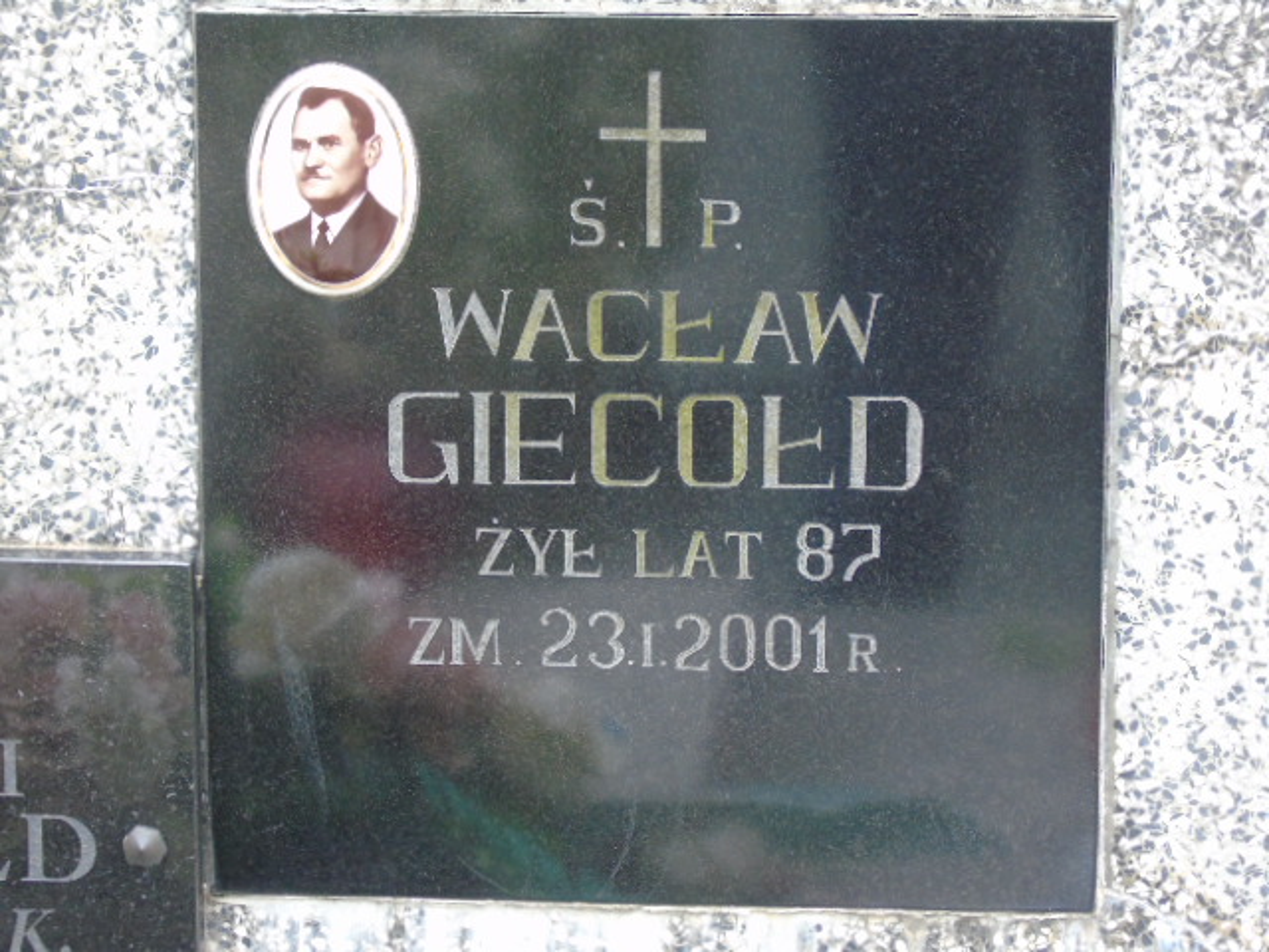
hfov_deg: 13.9
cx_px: 634
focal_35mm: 142
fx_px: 5206
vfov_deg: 10.4
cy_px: 476
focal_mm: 25
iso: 400
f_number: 4.7
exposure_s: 1/80
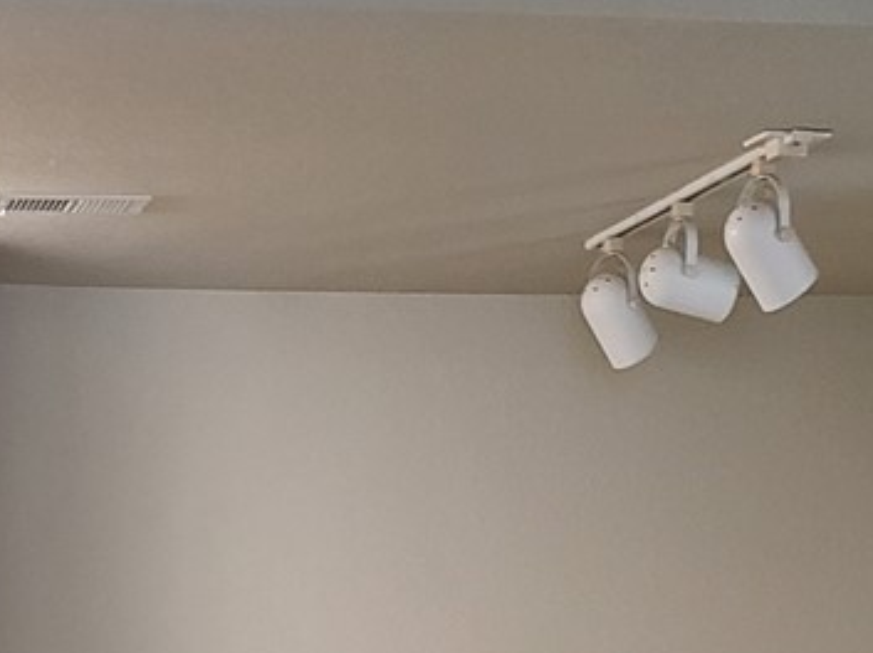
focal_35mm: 118
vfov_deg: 11.3
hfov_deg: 16.6
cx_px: 168
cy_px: 1304
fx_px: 2973
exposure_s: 1/40
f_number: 1.8
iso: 320
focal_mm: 5.4
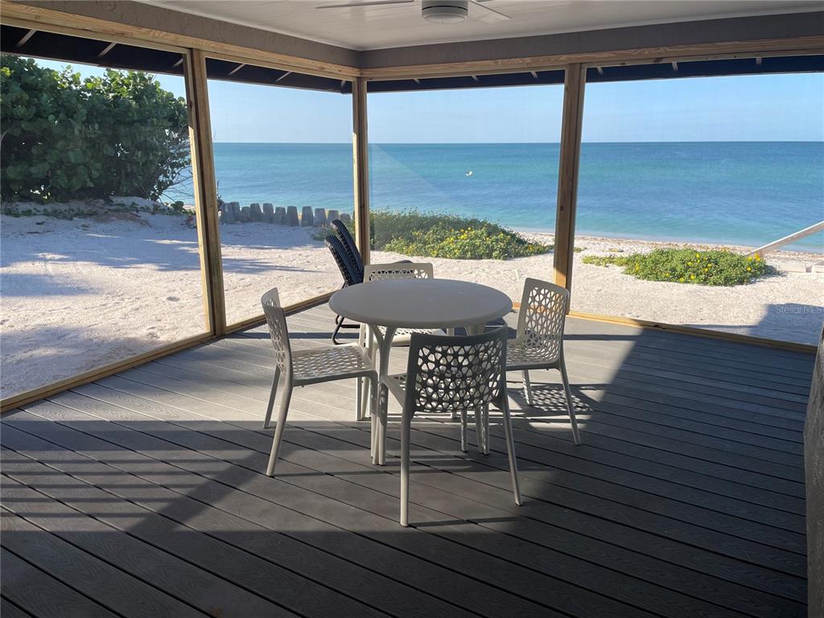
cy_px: 309
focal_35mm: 26
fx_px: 619
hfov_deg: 67.3
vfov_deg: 53.1
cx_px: 412
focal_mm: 4.2
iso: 32
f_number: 1.6
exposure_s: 1/1221
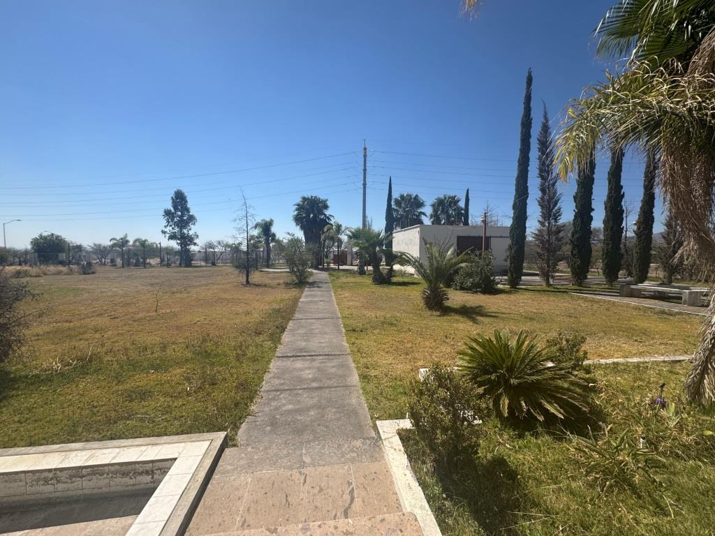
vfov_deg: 85.7
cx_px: 358
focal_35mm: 14
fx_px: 289
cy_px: 268
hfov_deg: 102.1
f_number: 2.2
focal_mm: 2.22
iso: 50
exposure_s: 1/2770
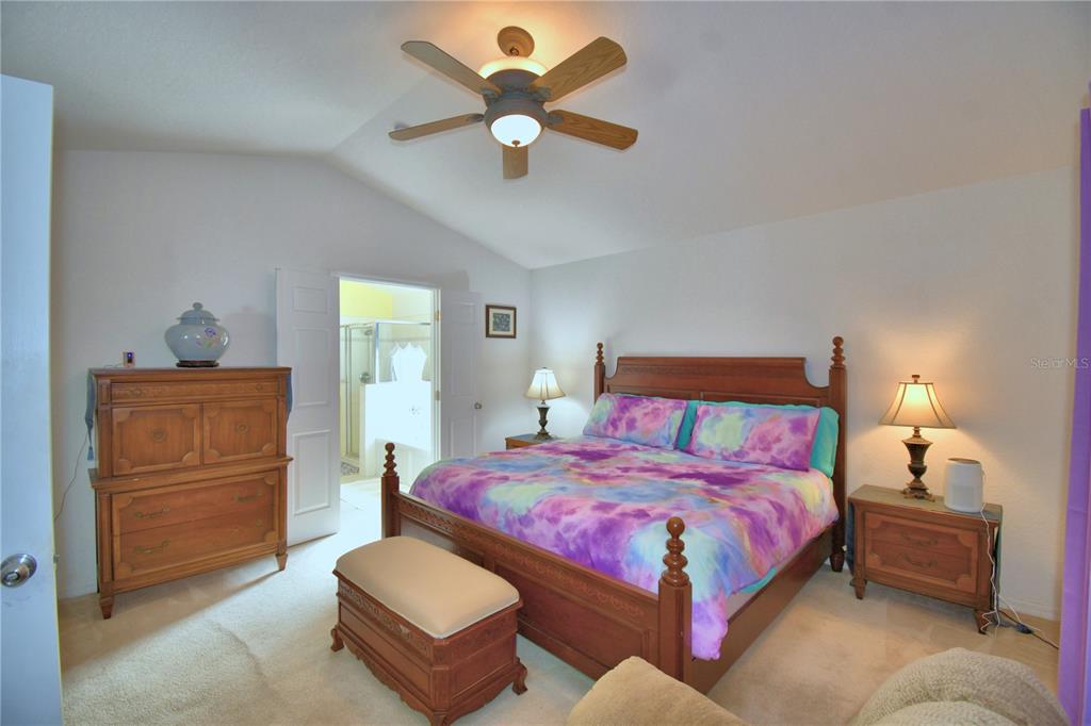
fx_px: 454
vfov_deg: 77.3
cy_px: 363
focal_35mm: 15
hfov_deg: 100.4
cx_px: 546
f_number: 4.5
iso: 200
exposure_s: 1/40
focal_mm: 10
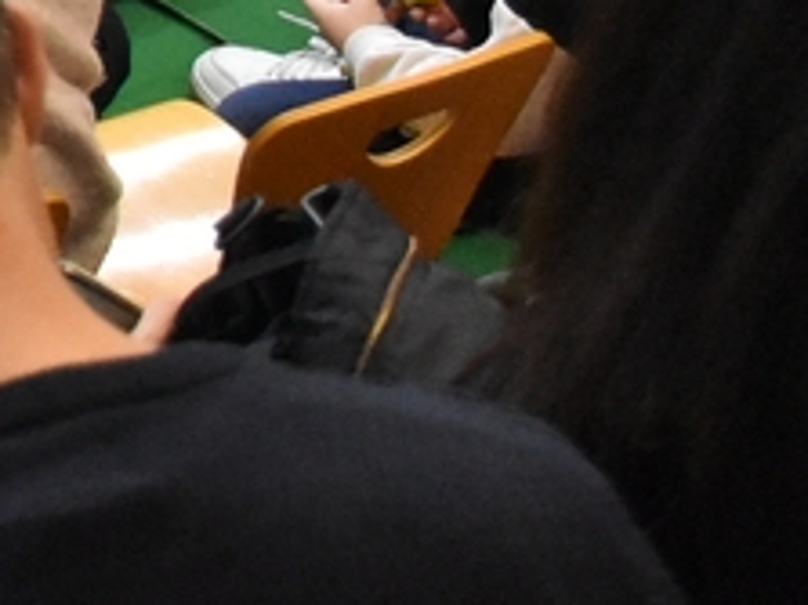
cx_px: -1341
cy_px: -598
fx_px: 3266
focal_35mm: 140
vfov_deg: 9.8
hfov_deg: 11.0
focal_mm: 18
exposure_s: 1/400
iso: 5000
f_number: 3.5
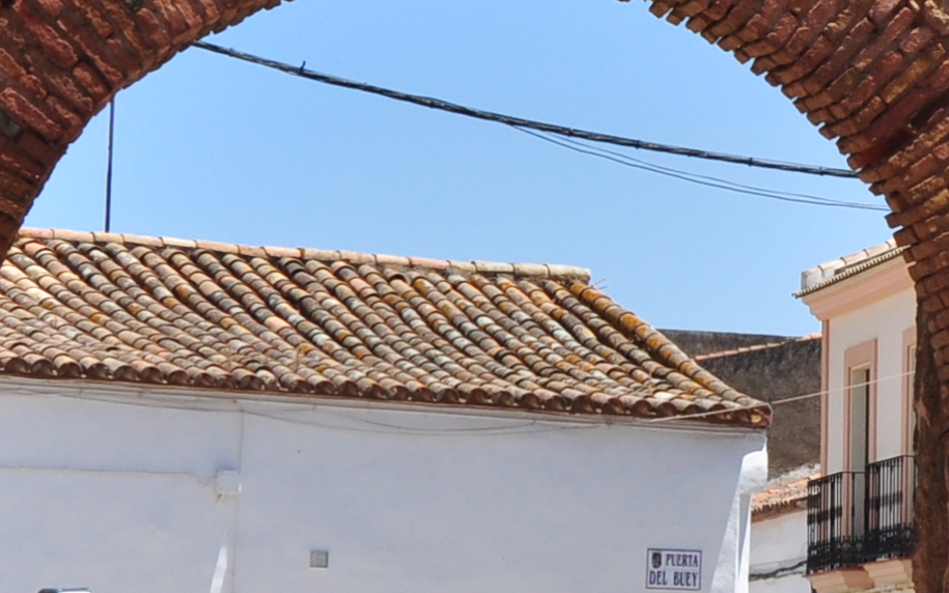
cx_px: 1062
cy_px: 244
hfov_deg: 11.1
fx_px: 4811
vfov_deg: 7.1
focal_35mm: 186
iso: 200
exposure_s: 1/400
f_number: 10
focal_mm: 26
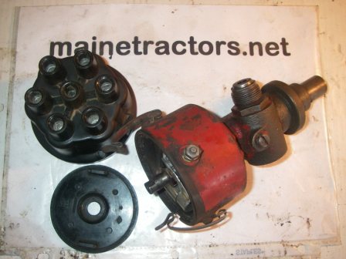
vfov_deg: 37.7
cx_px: 173
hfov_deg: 49.0
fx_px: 380
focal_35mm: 38
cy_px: 130
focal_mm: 6.3
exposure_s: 1/40
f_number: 3.3
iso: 200
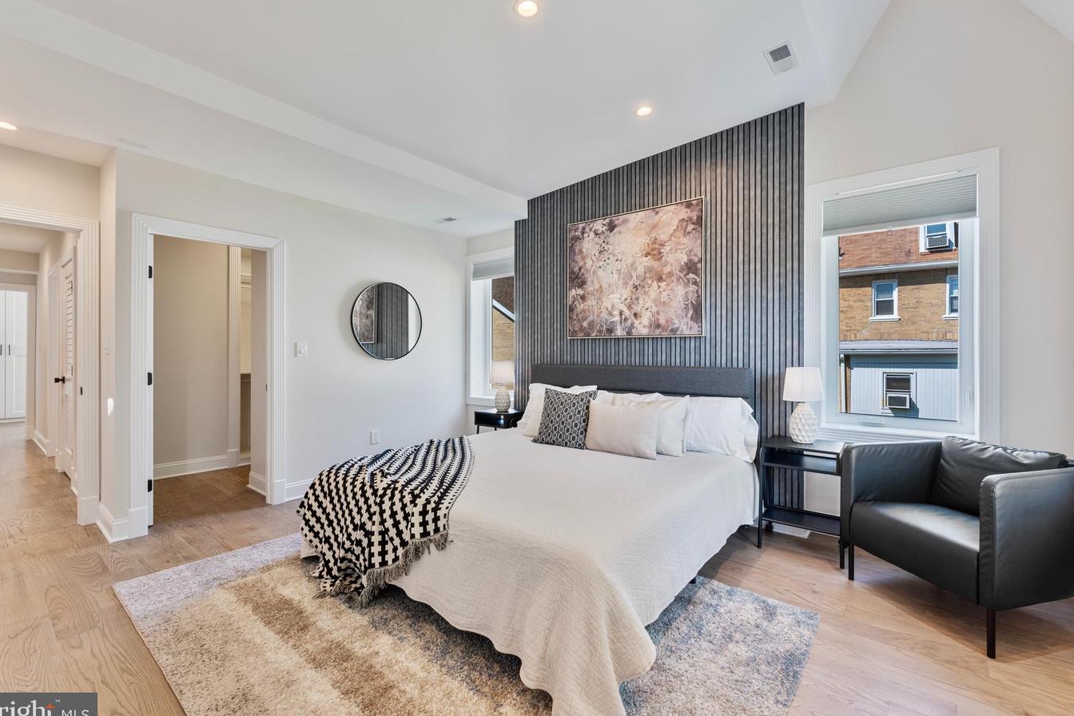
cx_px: 548
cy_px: 350
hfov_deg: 100.4
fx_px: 447
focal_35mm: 15
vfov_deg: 77.3
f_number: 11
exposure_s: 1/6
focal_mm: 14
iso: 320
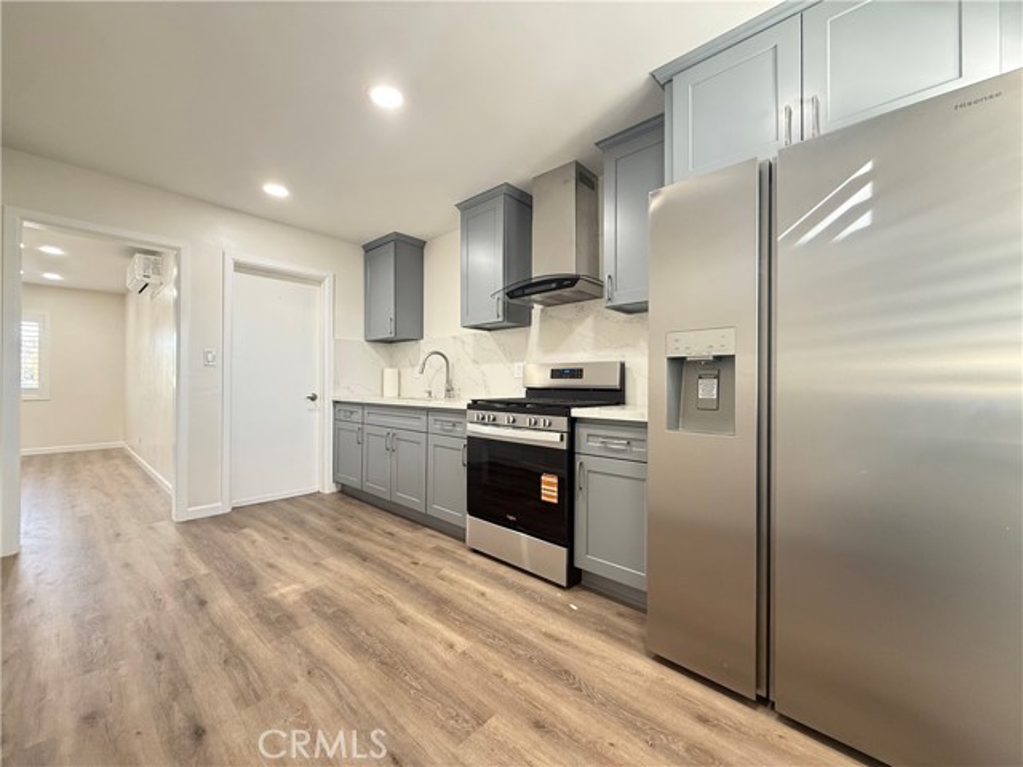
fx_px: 414
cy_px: 384
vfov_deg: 85.7
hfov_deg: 102.1
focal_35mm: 14
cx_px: 512
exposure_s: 1/60
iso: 250
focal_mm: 2.22
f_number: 2.2
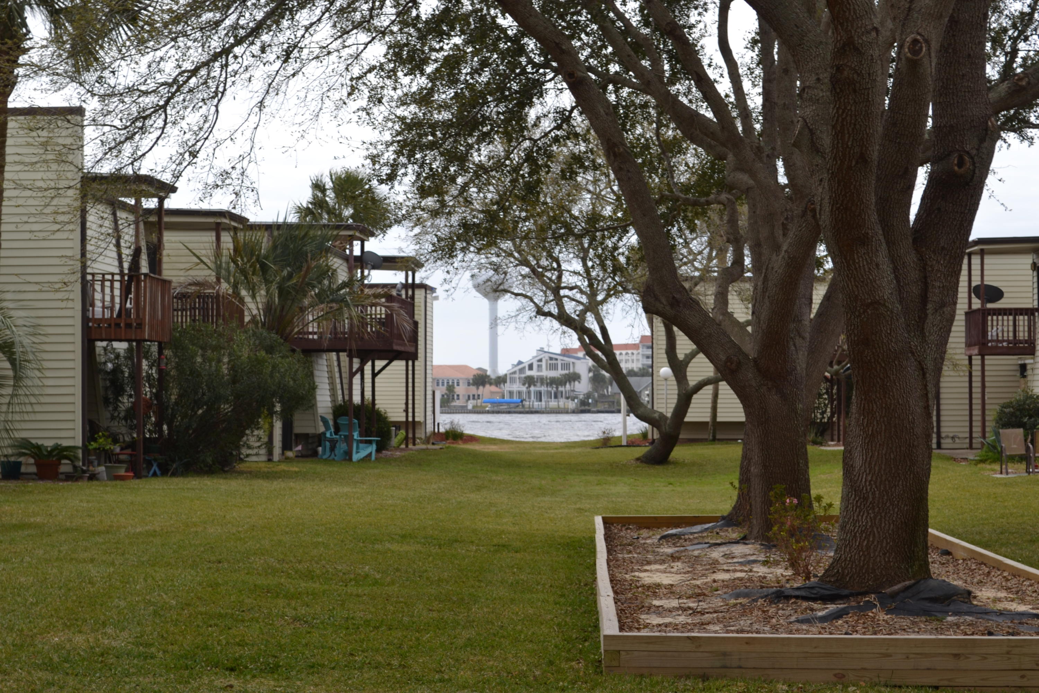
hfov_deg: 24.6
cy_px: 346
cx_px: 520
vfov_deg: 16.6
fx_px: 2381
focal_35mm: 82
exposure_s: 1/200
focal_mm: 55
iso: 100
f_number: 8
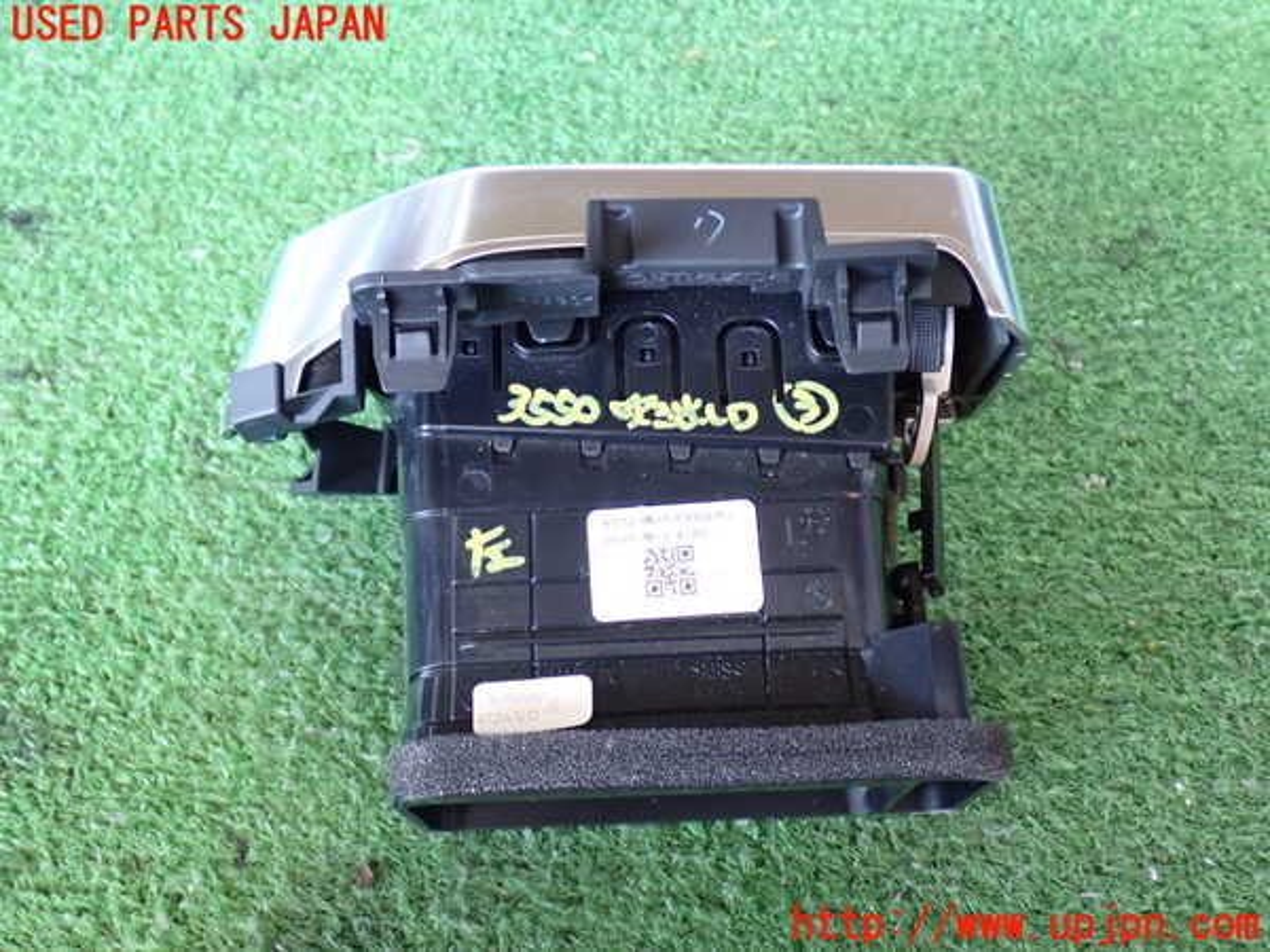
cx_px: 635
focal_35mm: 41
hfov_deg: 45.8
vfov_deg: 35.1
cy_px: 476
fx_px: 1504
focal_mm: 7.31
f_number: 2.8
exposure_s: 1/40
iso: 800
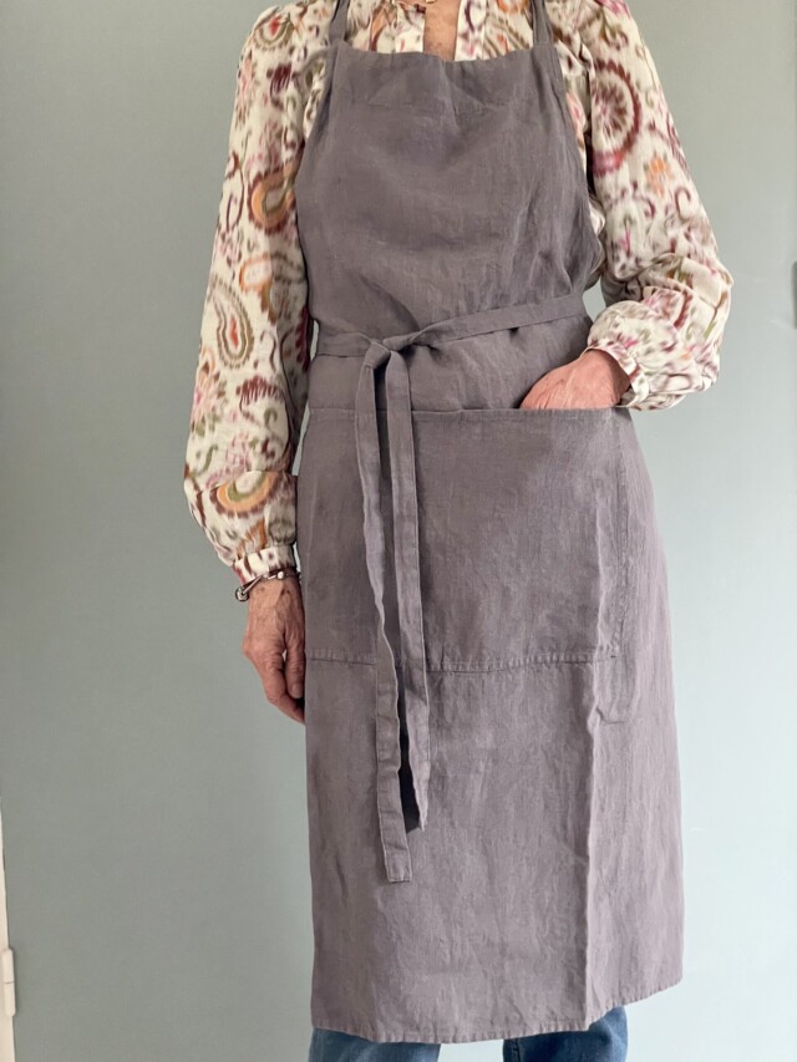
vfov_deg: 36.8
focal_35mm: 52
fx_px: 1596
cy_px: 531
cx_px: 398
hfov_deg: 28.0
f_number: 2
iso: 500
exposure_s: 1/60
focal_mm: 6
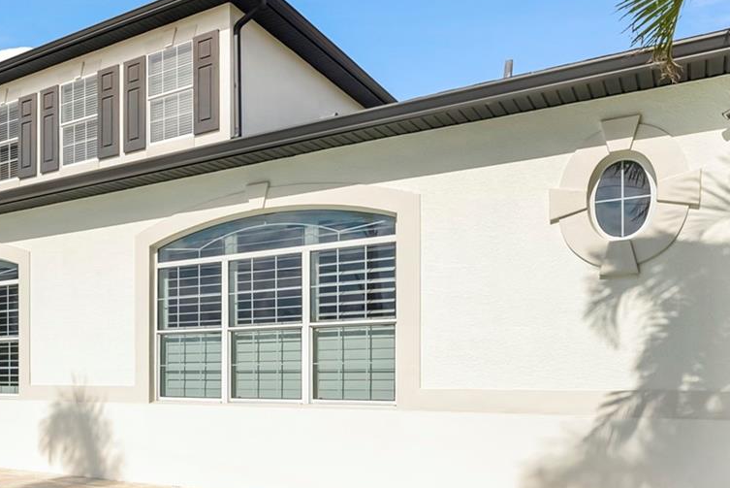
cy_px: 378
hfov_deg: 51.0
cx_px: 110
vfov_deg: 37.8
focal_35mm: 34
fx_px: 690
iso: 100
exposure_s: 1/640
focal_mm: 16
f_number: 9
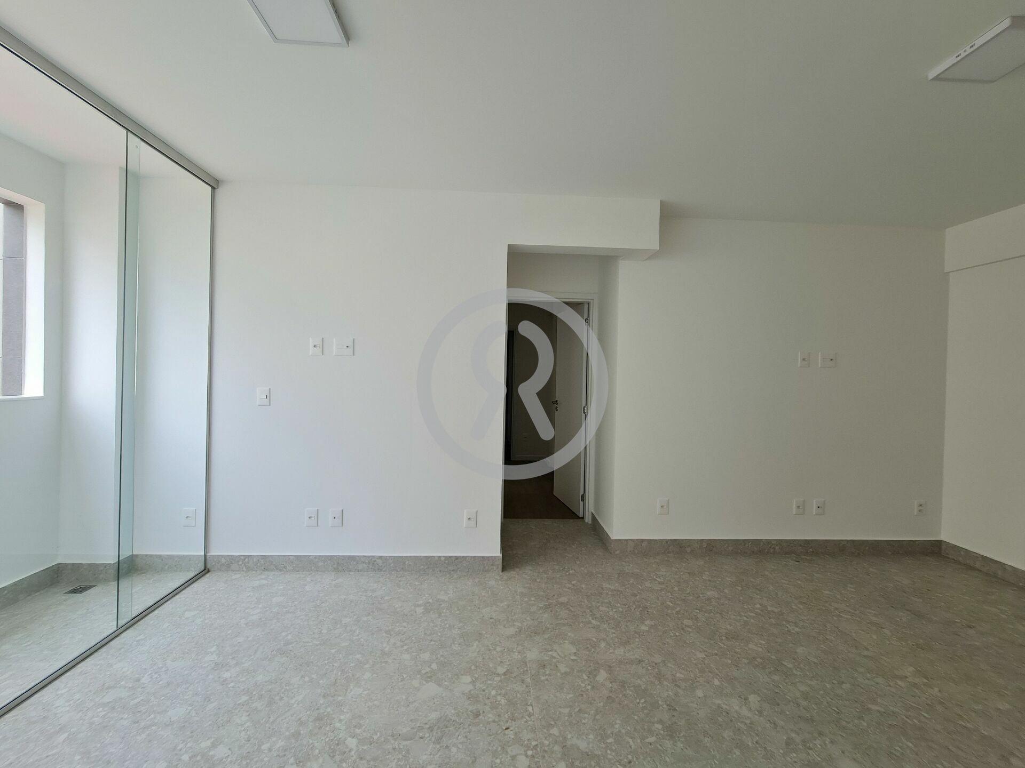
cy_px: 384
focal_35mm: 13
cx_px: 512
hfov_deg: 106.2
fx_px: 385
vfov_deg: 89.9
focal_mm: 2.2
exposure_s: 1/144
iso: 64
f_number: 2.2
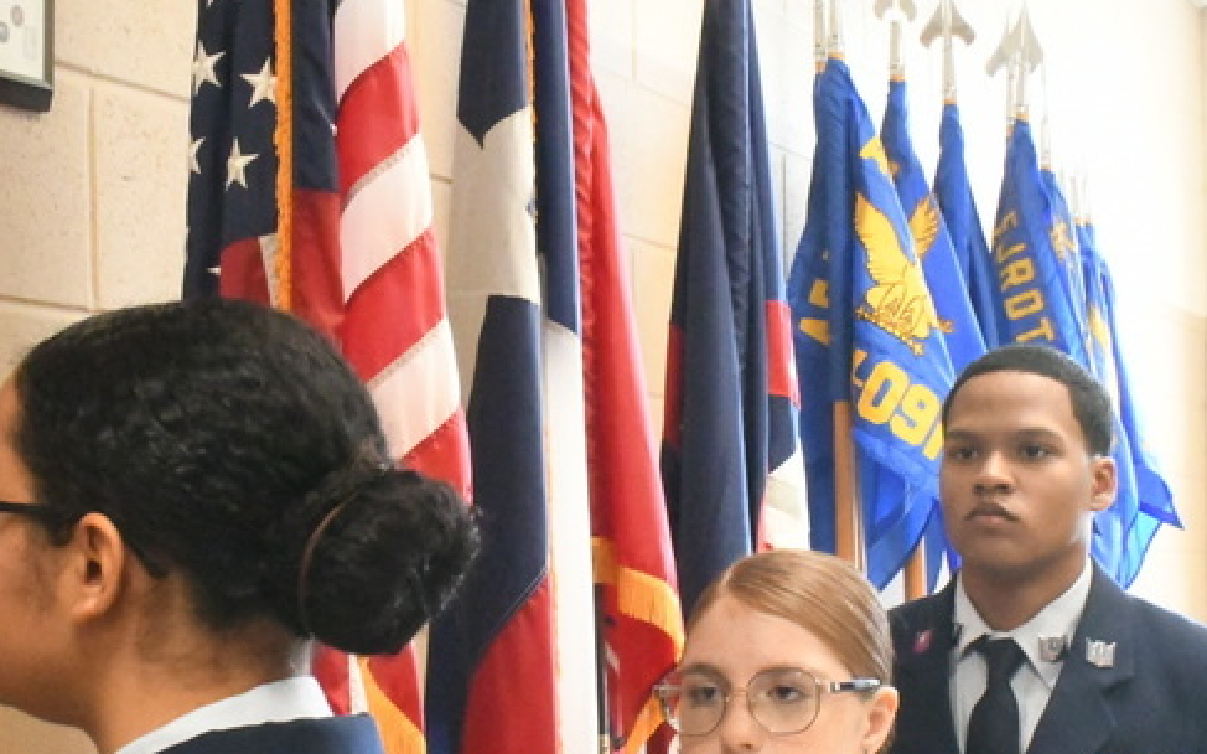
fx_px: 2532
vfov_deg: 16.8
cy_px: 597
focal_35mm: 77
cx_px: 642
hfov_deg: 26.8
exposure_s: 1/50
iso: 28800
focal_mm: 31
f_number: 22
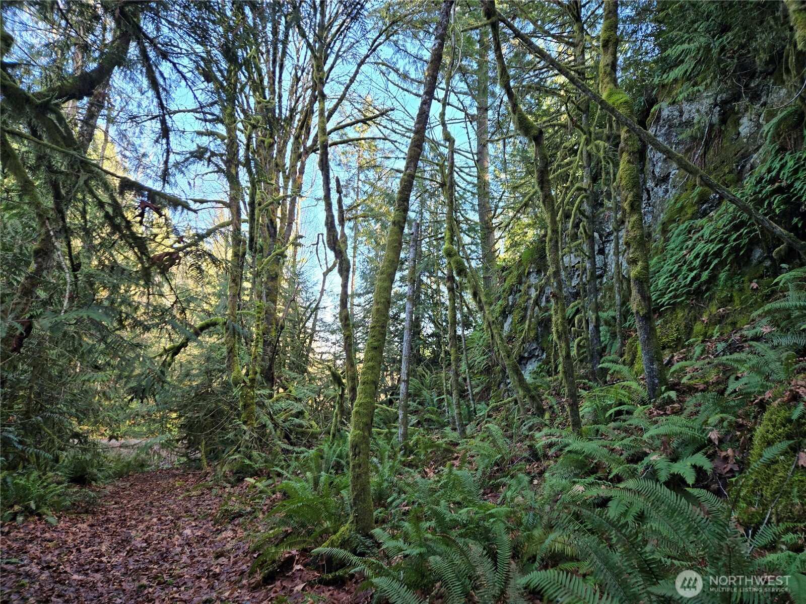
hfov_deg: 73.9
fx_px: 536
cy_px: 302
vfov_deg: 58.9
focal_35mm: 23
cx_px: 403
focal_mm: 5.4
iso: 50
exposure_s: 1/180
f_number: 1.8
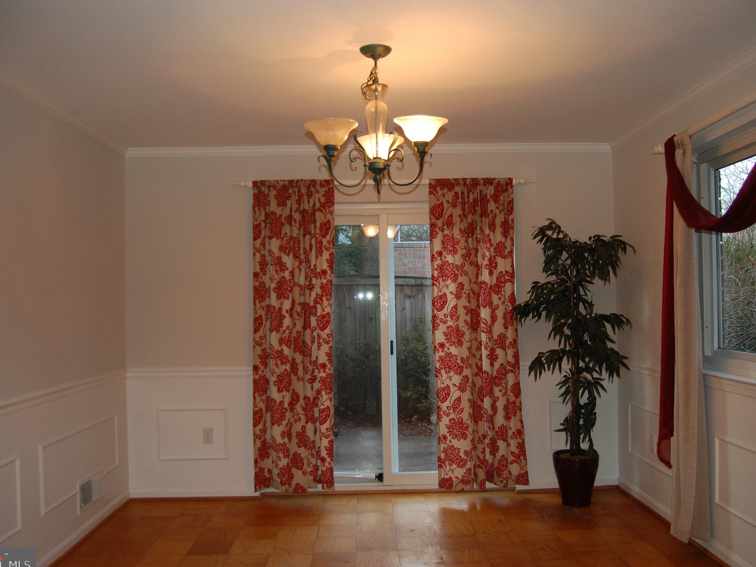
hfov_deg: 60.0
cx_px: 379
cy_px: 288
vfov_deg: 46.8
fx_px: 655
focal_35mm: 30
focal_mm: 18
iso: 400
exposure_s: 1/60
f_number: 3.5
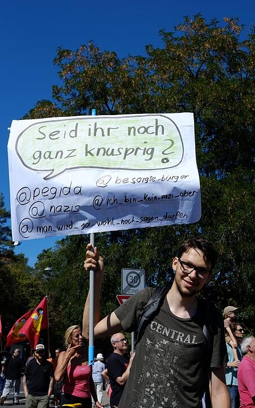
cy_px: 205
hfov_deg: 30.6
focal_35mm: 42
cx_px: 126
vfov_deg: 47.2
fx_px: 467
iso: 200
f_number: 6.4
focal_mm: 27
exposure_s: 1/850
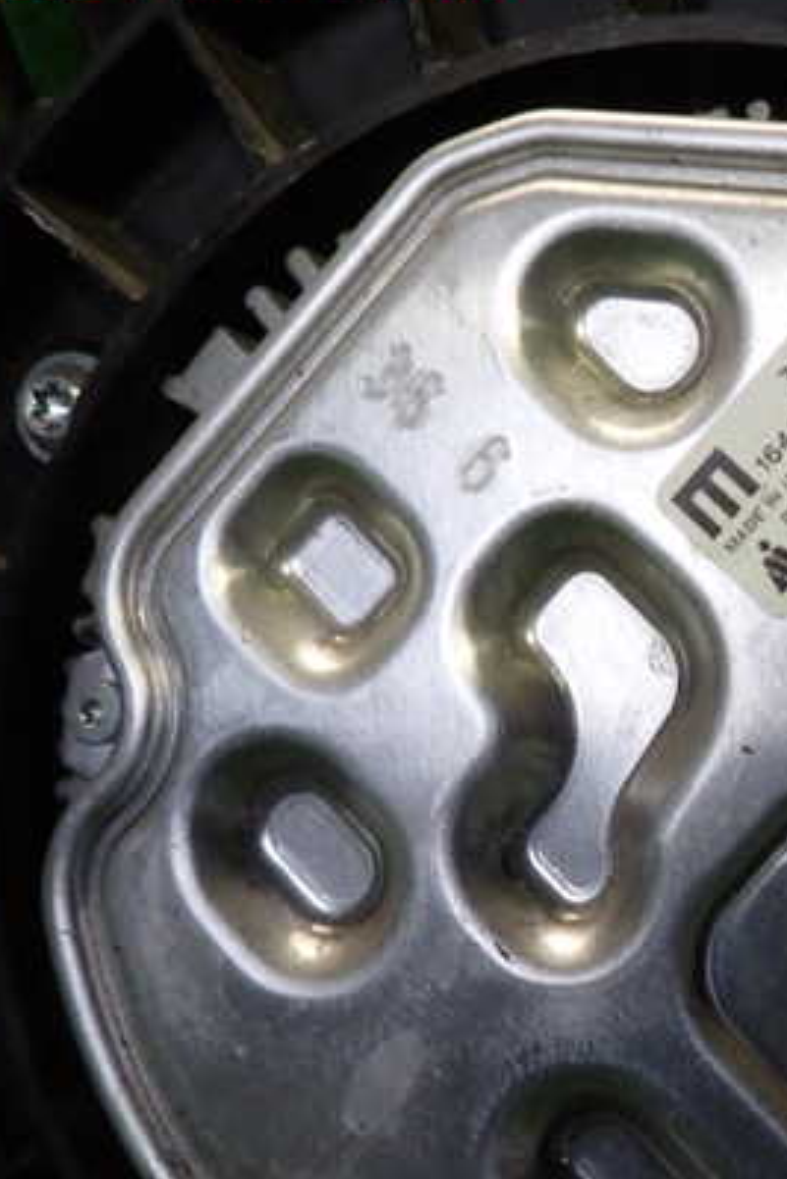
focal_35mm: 39
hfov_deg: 30.9
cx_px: 843
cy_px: 595
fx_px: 1278
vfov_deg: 49.5
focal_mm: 4.5
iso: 200
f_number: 2
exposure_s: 1/50
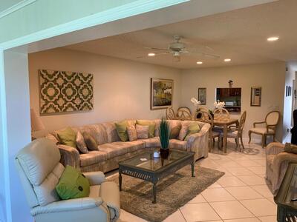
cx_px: 148
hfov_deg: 67.3
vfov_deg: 53.1
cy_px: 111
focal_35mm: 26
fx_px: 223
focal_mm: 4.25
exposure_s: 1/60
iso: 200
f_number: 1.8
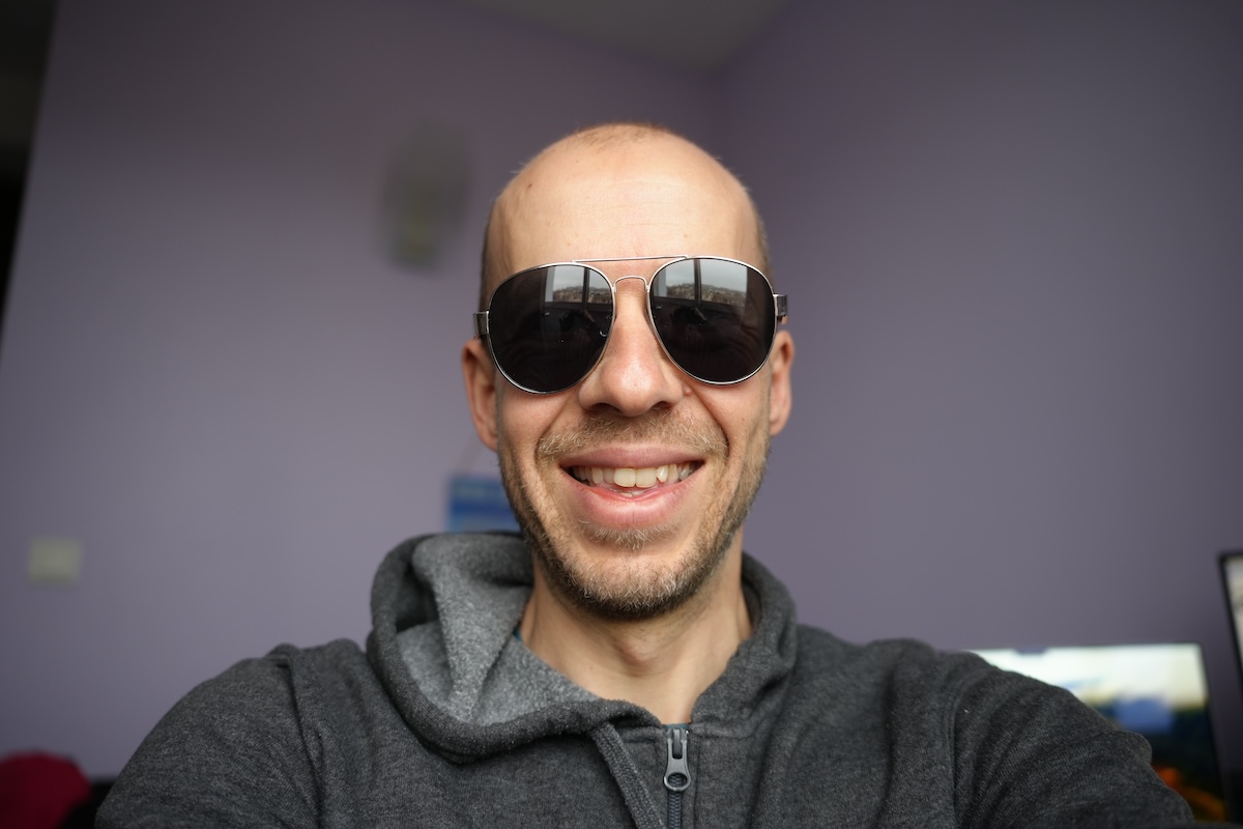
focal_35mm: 30
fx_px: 1025
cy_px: 414
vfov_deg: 44.0
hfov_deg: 62.4
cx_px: 622
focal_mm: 29.7
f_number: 2.8
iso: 250
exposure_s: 1/30
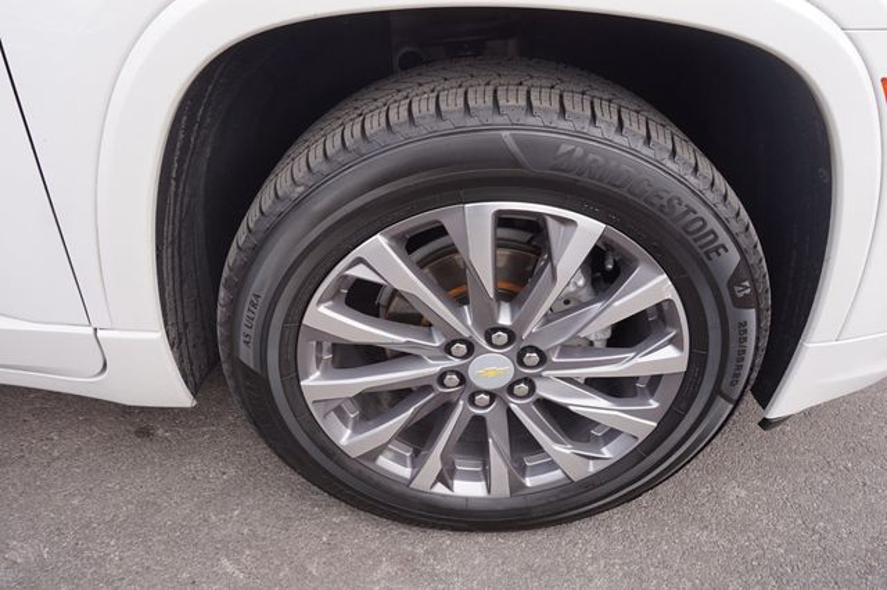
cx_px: 444
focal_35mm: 24
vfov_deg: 53.1
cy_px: 295
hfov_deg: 73.8
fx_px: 591
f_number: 6.3
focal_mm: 16
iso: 100
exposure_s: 1/80
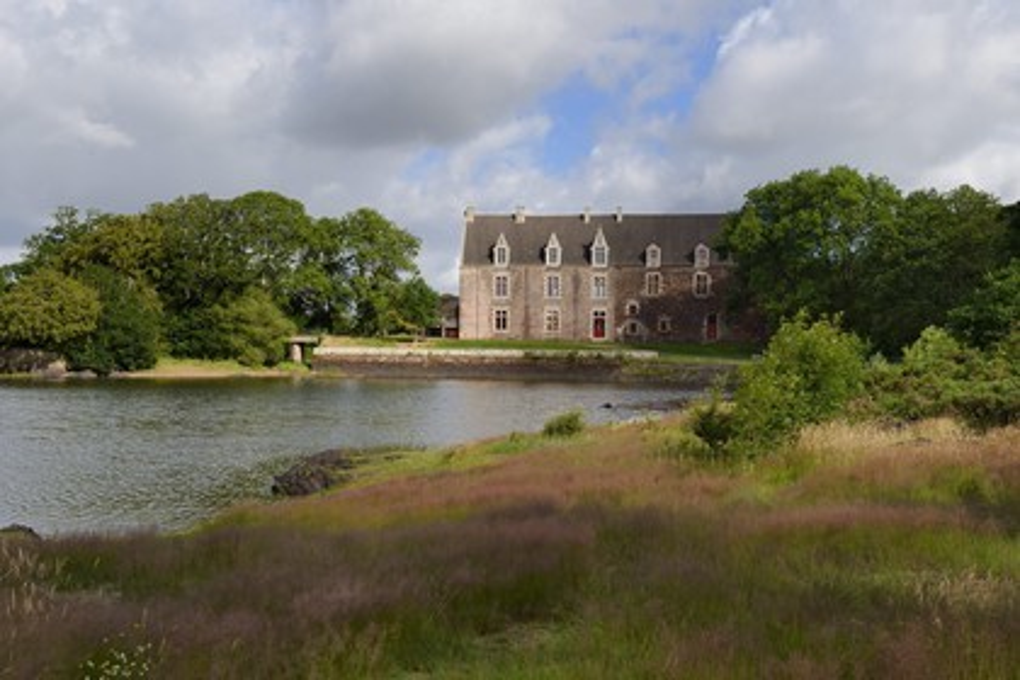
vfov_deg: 35.1
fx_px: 1077
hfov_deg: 50.7
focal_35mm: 38
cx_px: 510
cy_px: 340
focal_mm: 38
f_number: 13
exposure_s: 1/200
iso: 200
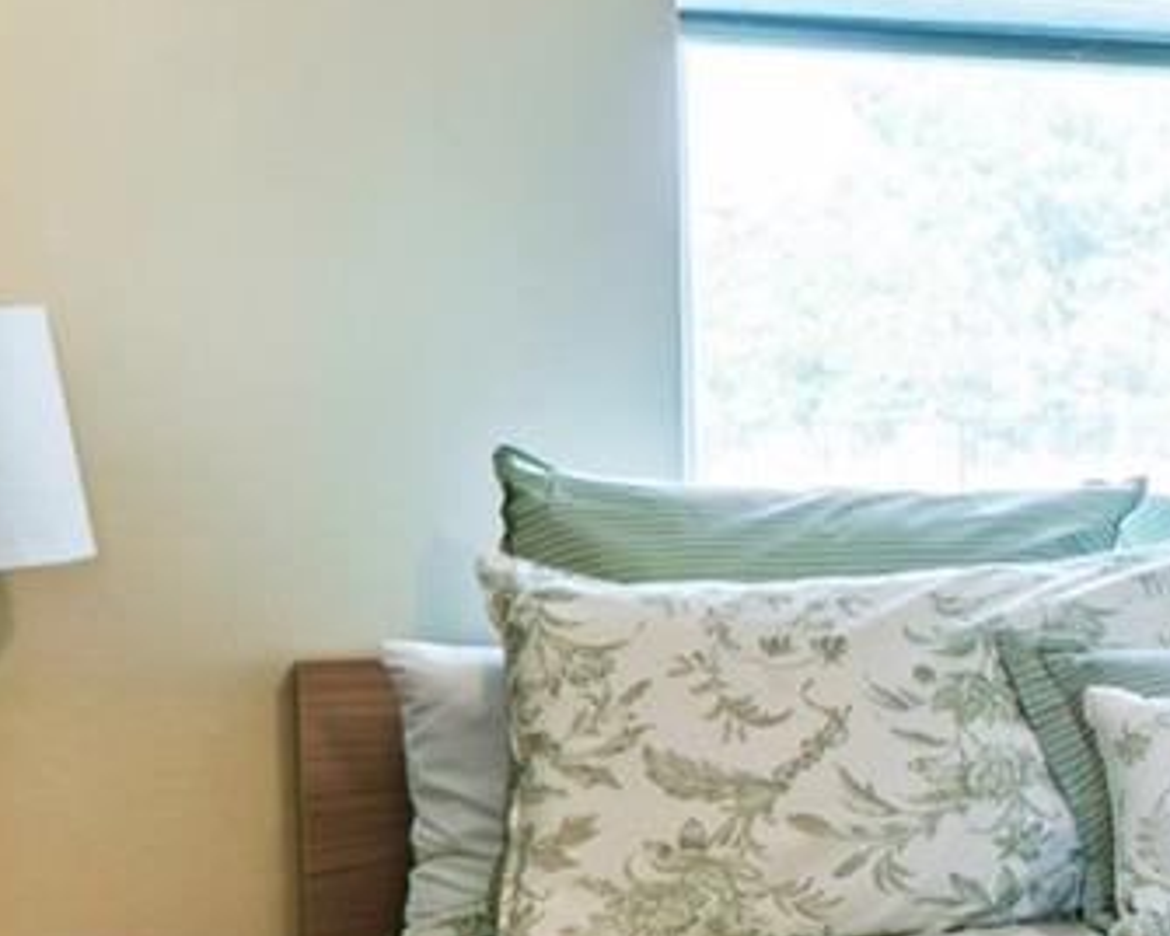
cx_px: 2976
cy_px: 463
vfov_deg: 17.9
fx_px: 2978
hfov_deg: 13.7
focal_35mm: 86
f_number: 4
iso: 500
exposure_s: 1/50
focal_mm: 10
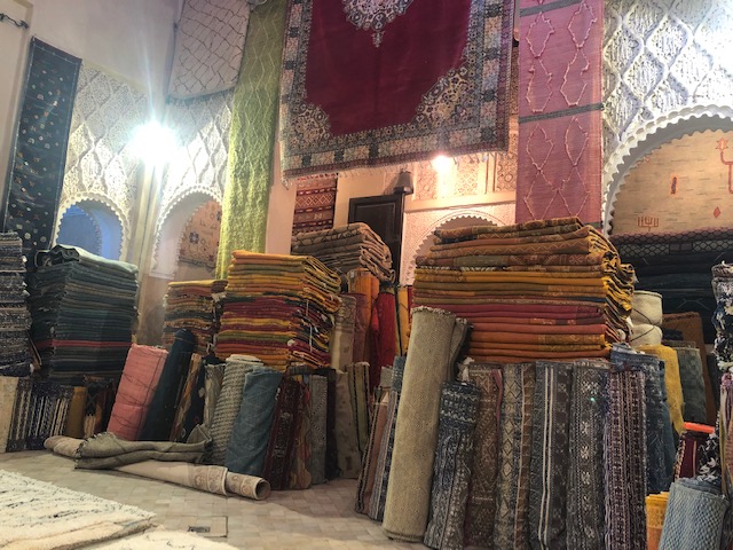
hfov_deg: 63.4
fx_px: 593
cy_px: 275
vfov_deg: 49.7
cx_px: 366
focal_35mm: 28
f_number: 1.8
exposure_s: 1/17
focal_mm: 4
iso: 100
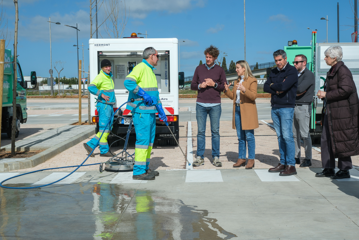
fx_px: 509
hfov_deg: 38.9
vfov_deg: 26.5
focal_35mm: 51
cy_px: 120
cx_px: 180
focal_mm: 34.3
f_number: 11
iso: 125
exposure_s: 1/250
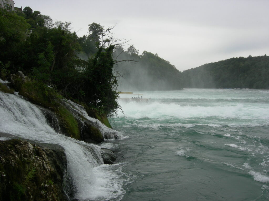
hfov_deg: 51.4
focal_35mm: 36
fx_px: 280
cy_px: 100
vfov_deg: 39.7
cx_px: 134
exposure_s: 1/290
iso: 64
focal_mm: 7.5
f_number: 6.8
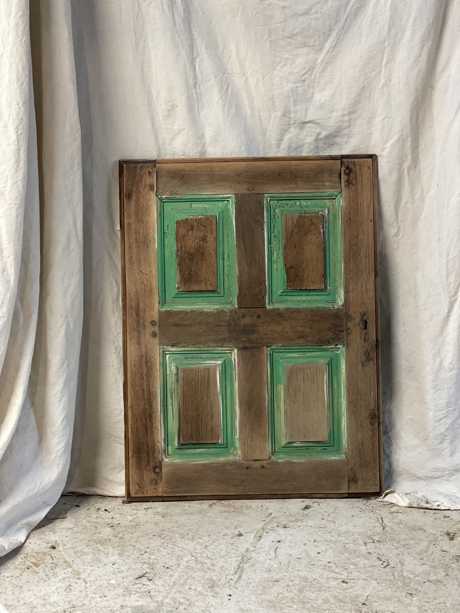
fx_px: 921
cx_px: 230
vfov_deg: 36.8
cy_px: 306
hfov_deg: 28.0
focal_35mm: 52
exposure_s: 1/33
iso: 200
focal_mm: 6
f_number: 2
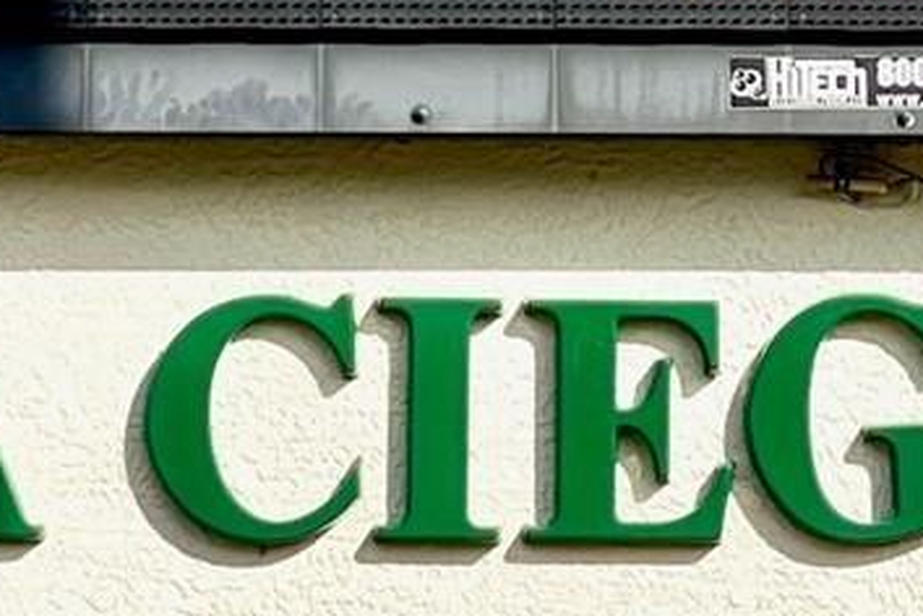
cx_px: 795
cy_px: 572
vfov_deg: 3.8
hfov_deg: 5.7
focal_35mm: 362
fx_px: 9281
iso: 32
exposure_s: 1/1107
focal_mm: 9
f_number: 2.8
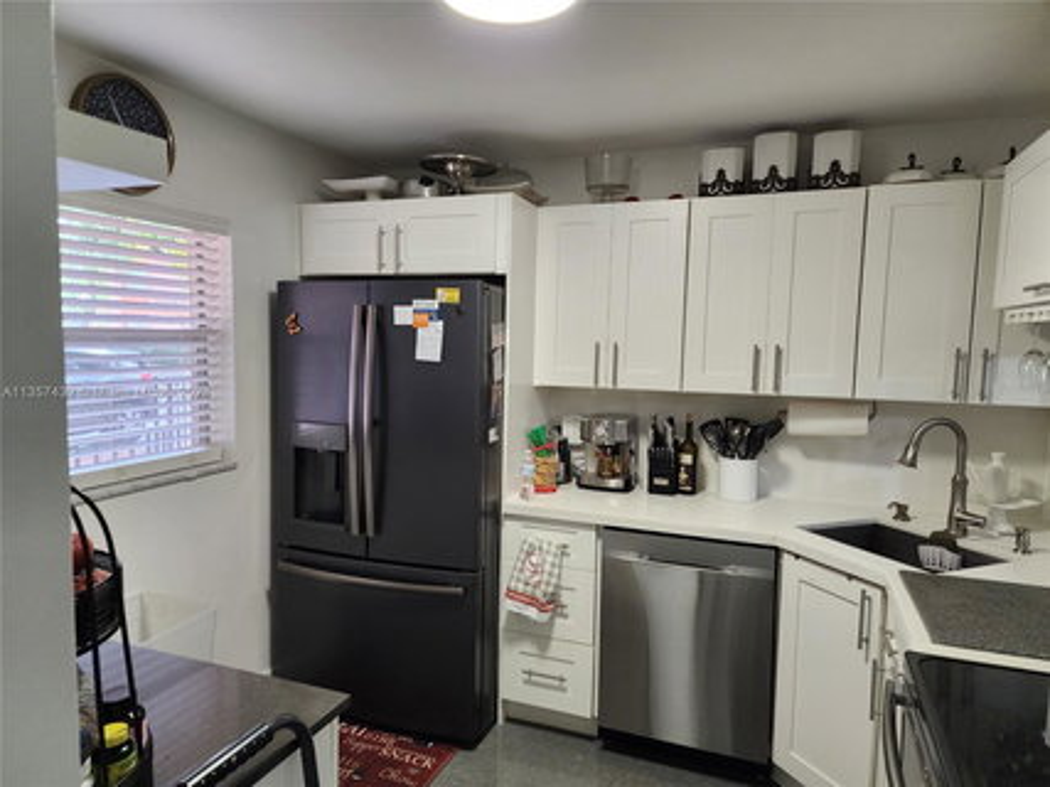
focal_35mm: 23
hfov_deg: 73.9
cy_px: 394
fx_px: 697
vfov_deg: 58.9
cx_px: 525
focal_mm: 6.4
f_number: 1.8
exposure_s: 1/120
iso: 250
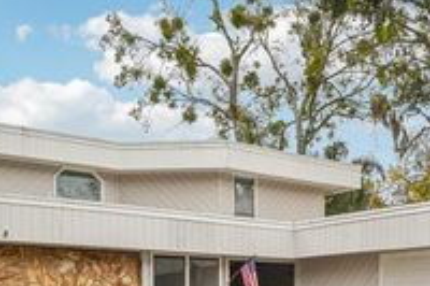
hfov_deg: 35.2
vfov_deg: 22.8
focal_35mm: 56
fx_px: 671
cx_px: 282
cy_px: 306
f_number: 8
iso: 100
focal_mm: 15
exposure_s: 1/60
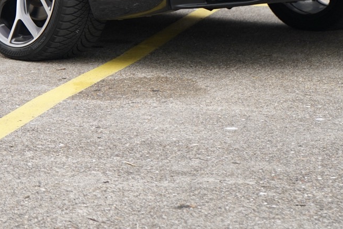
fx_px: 1886
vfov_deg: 6.8
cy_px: -101
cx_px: 48
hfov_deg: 10.3
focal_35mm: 198
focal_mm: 67
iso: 500
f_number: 5.6
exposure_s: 1/160
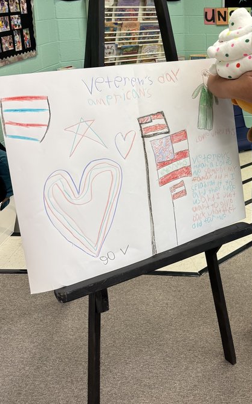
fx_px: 429
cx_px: 222
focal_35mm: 39
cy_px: 115
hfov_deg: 31.4
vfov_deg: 48.9
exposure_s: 1/120
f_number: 1.78
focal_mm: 6.76
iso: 160
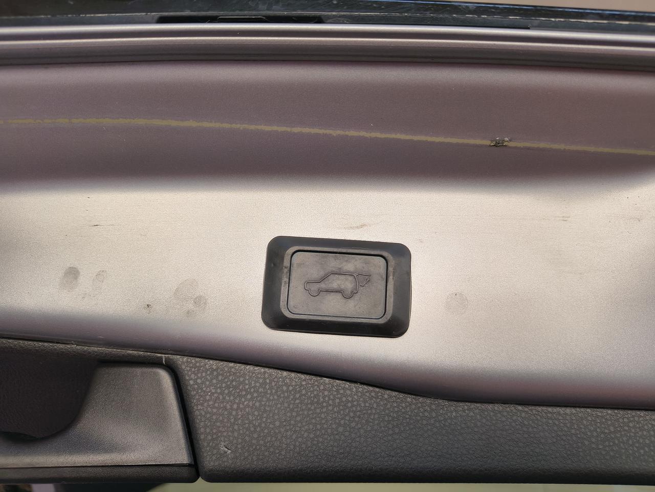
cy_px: 246
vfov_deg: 56.8
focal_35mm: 24
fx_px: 454
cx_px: 328
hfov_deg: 71.6
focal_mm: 5.56
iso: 100
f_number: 1.8
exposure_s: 1/143
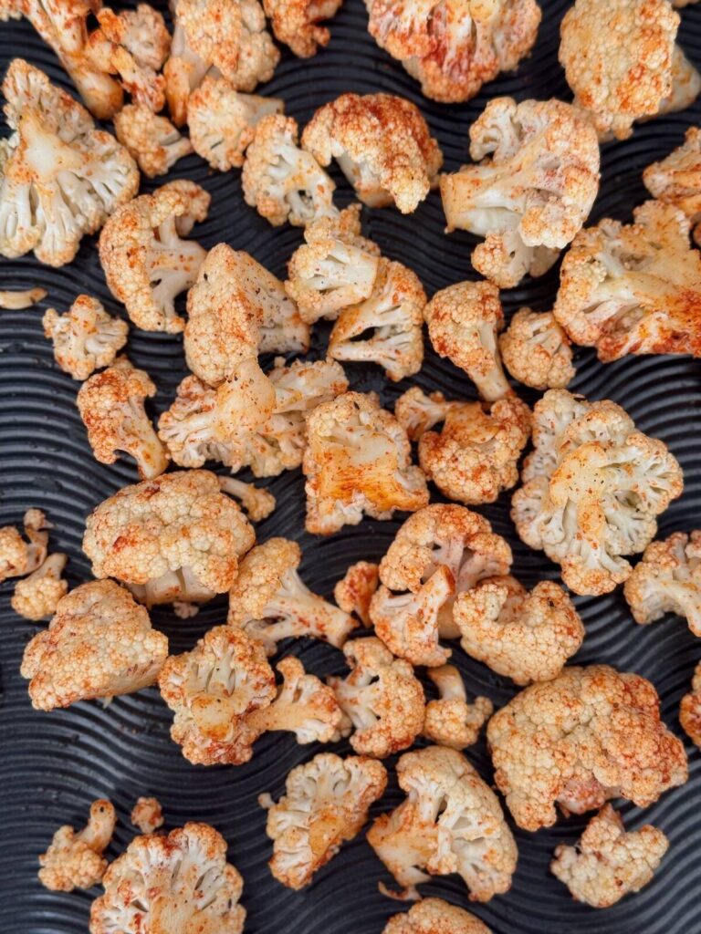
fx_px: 1296
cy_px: 467
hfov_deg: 30.3
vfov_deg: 39.7
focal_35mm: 48
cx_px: 350
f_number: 1.78
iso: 100
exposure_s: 1/65
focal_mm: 6.76
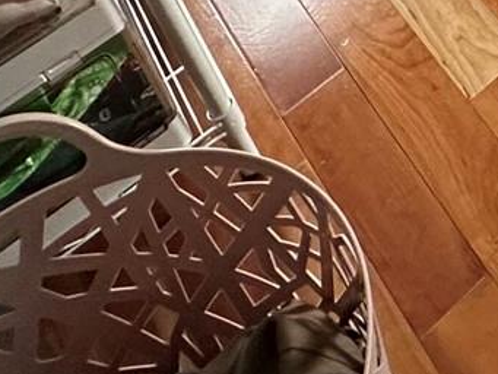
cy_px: -691
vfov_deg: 11.6
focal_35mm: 84
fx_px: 1209
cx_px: 941
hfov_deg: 17.8
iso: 200
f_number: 2.2
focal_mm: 2.22
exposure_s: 1/60
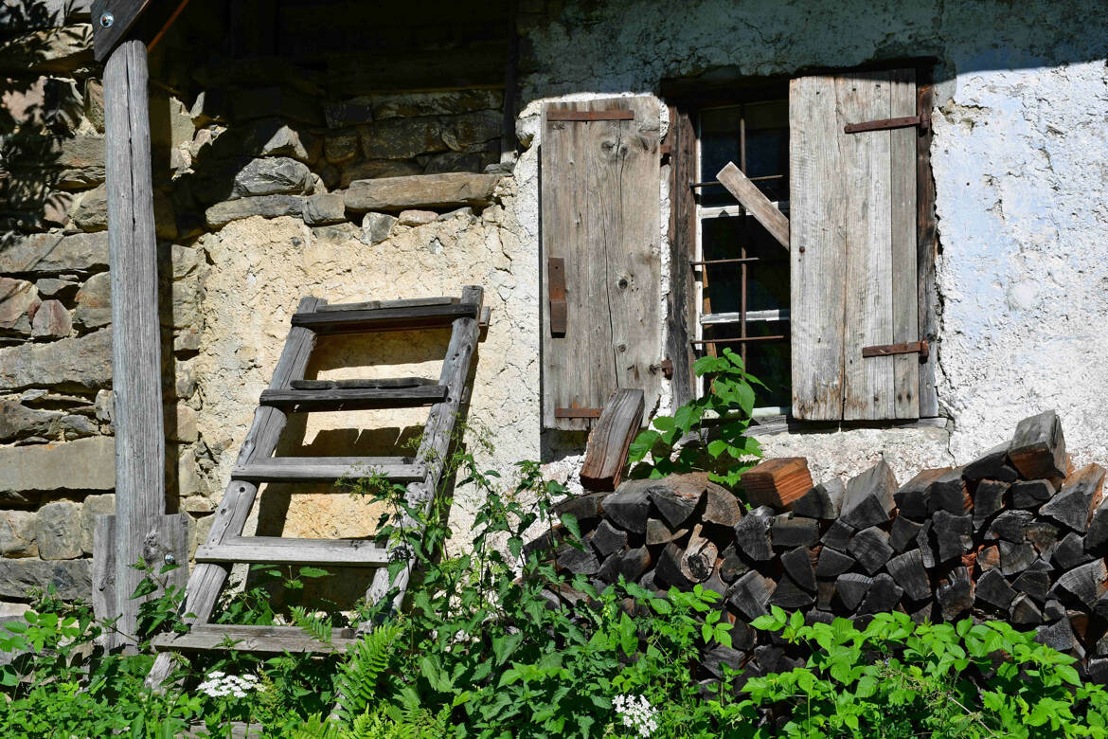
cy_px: 370
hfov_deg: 31.9
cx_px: 554
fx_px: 1939
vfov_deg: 21.6
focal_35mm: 63
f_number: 9
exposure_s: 1/320
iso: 100
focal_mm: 42
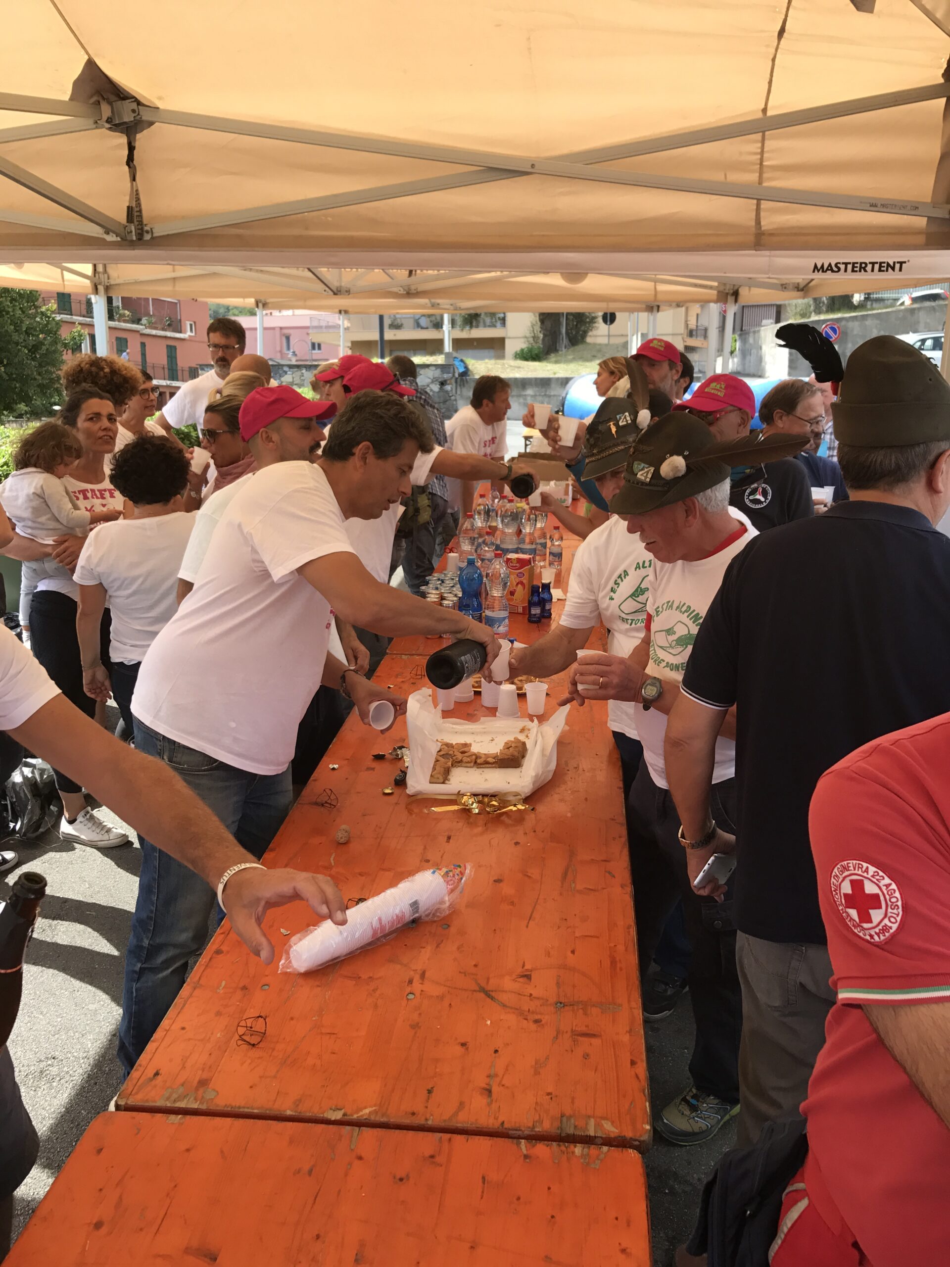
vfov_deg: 63.4
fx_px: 1025
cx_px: 475
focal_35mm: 28
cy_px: 634
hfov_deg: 49.7
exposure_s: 1/550
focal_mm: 3.99
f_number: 1.8
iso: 20
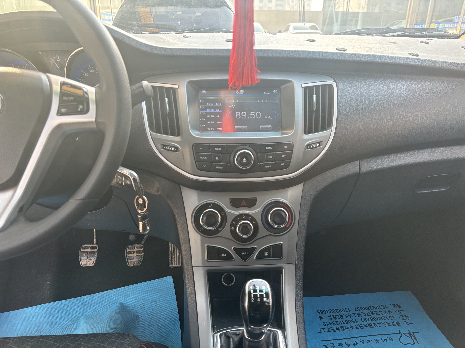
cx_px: 232
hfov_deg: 67.3
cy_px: 174
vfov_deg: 53.1
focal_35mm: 26
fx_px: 349
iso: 80
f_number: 1.6
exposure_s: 1/121
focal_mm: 5.96
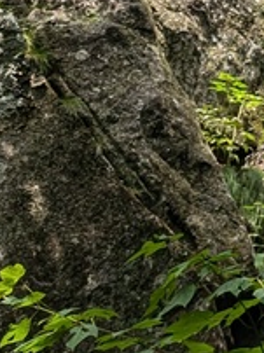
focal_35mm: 122
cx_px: 653
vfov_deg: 14.5
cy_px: -257
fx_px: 1243
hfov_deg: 10.3
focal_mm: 6.9
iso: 18
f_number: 1.68
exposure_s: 1/200
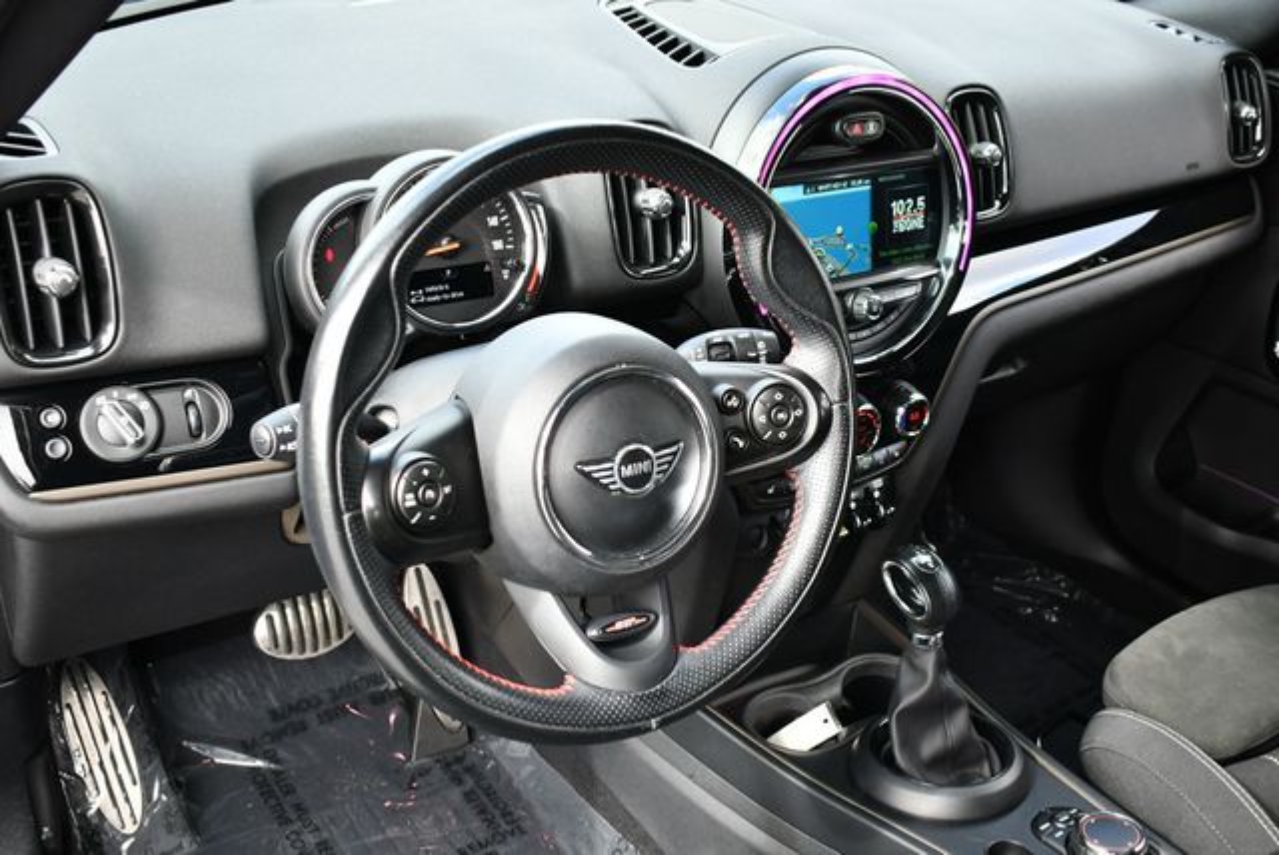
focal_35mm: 42
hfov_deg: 46.4
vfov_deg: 32.0
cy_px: 428
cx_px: 640
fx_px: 1493
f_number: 3.8
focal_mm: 21
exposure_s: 1/250
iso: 500
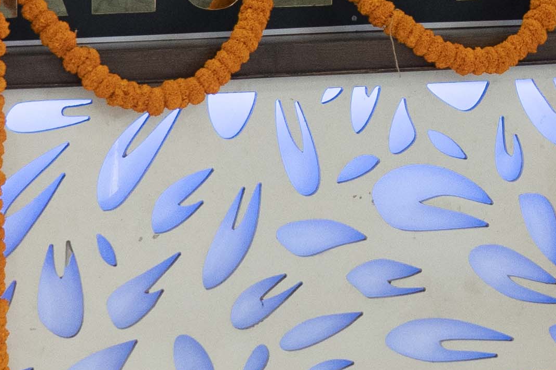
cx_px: 711
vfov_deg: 5.5
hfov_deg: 8.3
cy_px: -281
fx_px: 3784
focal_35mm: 245
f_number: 4
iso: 1000
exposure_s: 1/100
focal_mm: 33
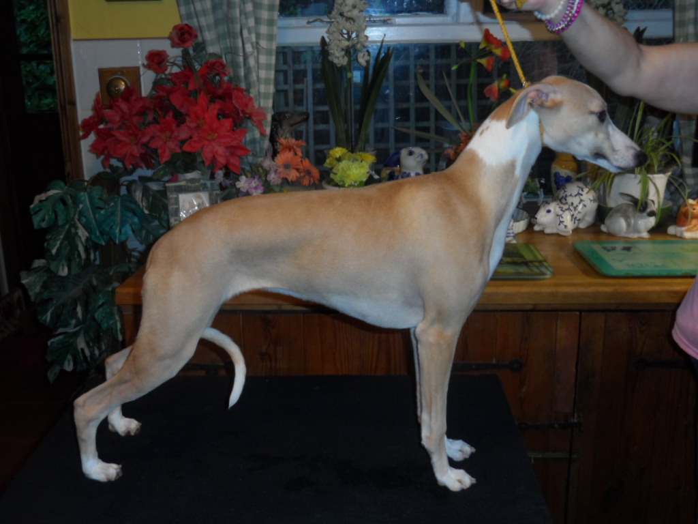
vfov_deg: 35.1
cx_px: 349
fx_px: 827
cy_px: 262
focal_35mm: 41
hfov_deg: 45.8
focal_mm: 6.8
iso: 400
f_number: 3.7
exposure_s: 1/20
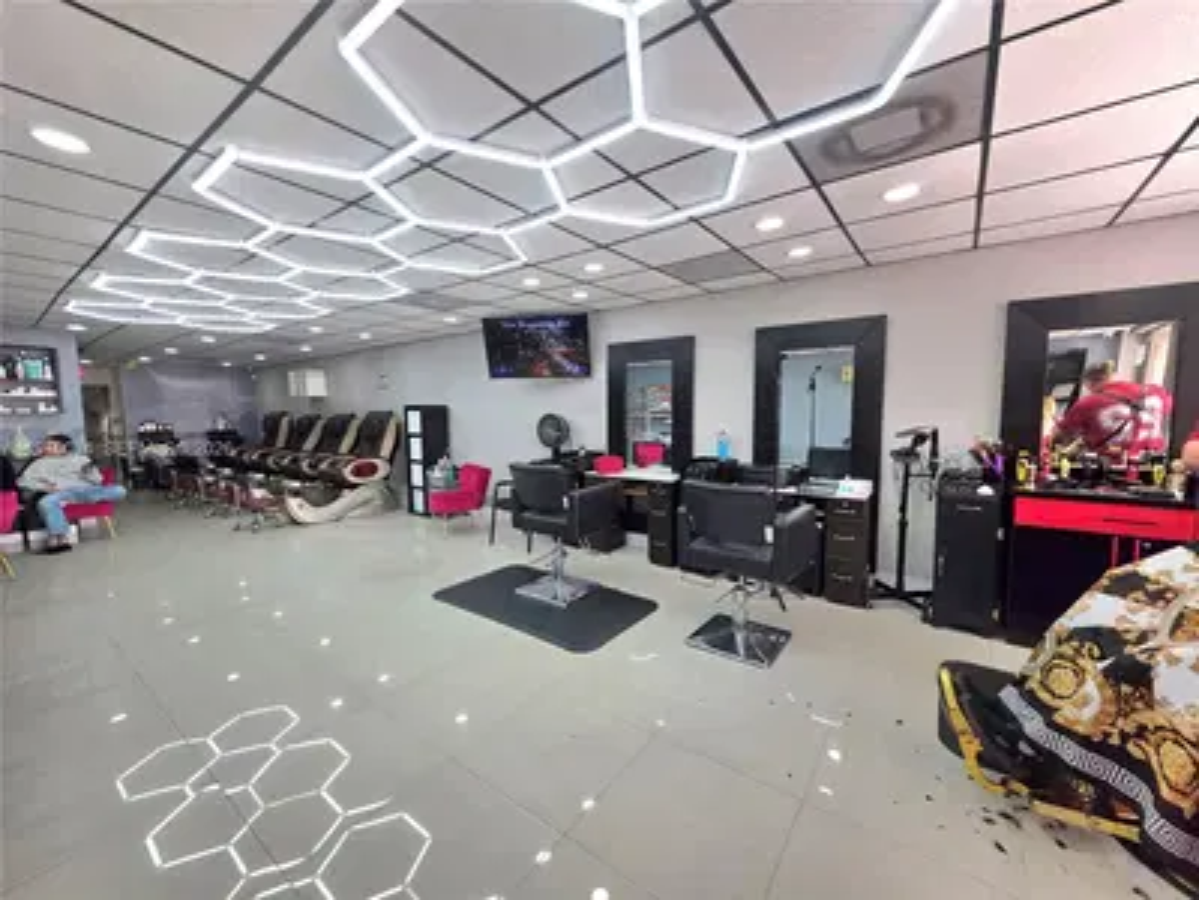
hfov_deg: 106.2
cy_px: 450
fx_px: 450
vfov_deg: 89.9
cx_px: 600
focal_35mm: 13
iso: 20
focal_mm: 2.2
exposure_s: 1/120
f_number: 1.9
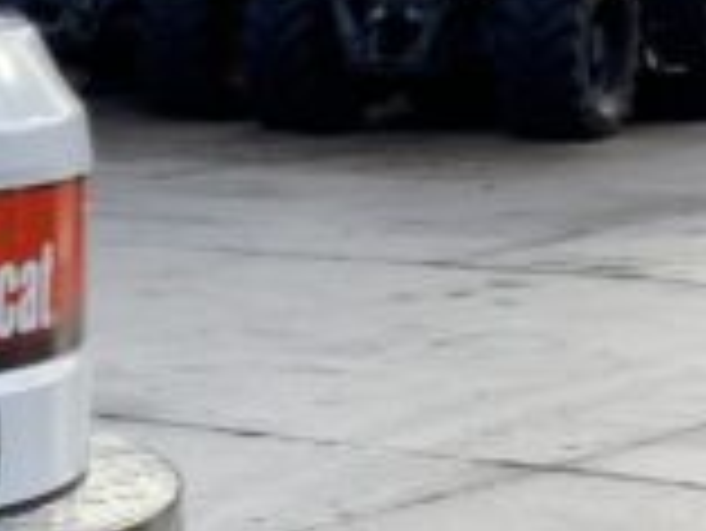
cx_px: -441
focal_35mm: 189
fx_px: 3858
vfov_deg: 7.9
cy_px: 436
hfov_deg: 10.0
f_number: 1.8
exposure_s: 1/883
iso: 16
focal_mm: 3
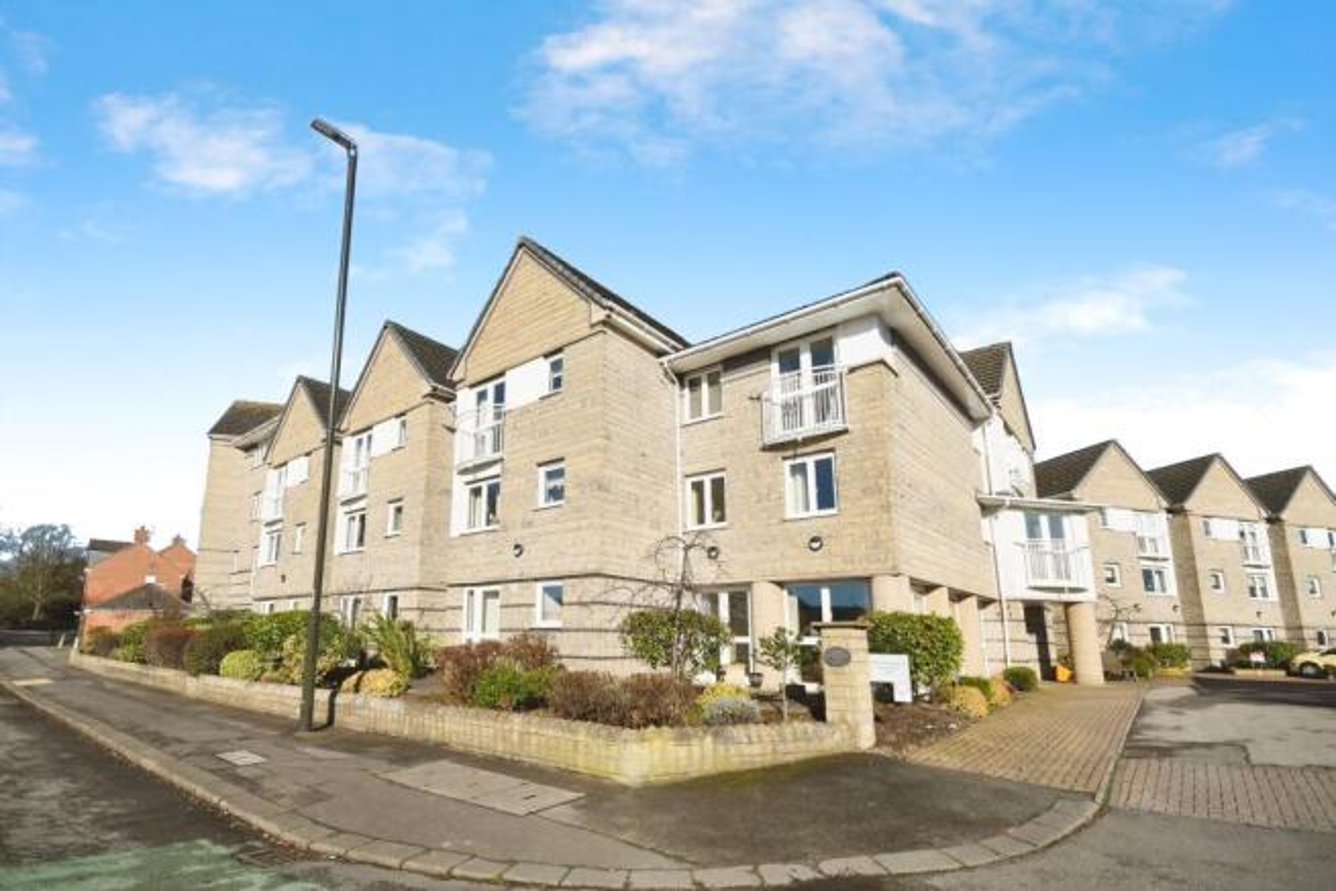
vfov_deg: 77.4
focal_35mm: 15
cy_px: 446
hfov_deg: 100.4
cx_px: 668
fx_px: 557
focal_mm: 10
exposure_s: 1/2000
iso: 400
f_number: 8
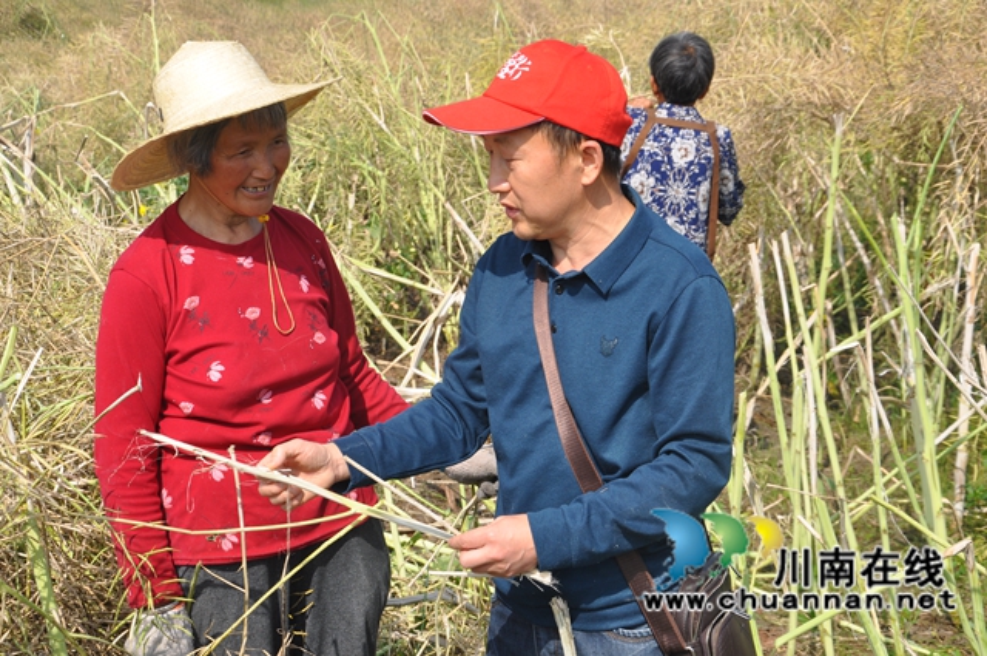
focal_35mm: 68
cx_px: 494
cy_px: 328
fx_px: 1848
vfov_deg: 20.1
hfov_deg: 29.9
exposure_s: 1/400
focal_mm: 45
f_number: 10
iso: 200
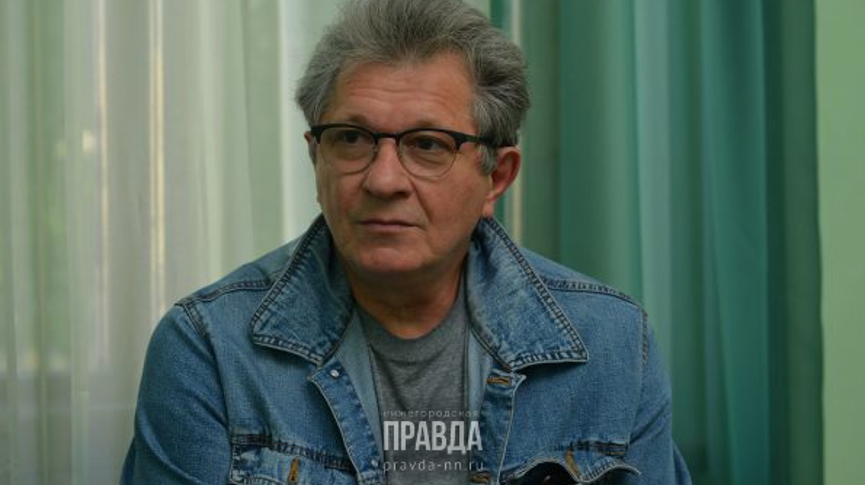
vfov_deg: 16.3
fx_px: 1696
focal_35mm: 74
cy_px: 237
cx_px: 433
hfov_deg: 28.6
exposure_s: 1/160
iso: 800
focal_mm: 70
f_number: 3.5
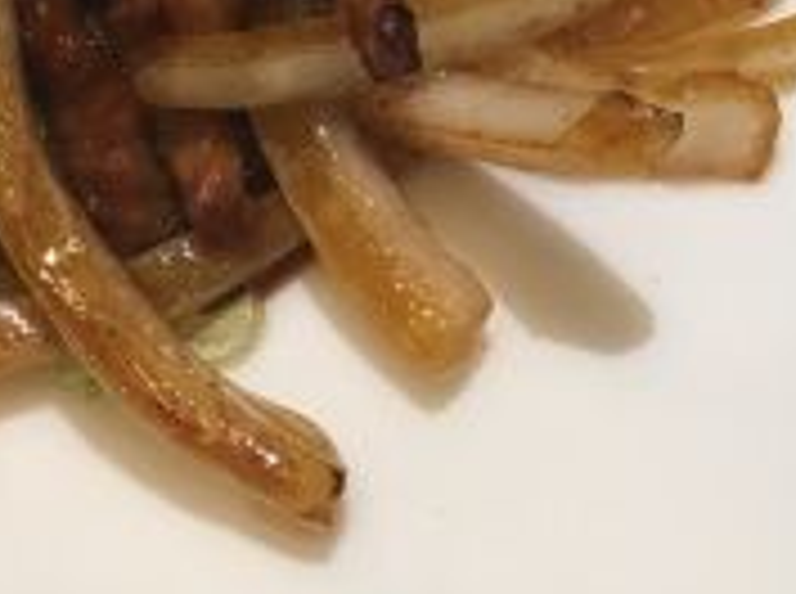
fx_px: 2639
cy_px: -155
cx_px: 760
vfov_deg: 12.5
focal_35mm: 115
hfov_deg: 16.8
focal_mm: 4.15
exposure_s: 1/17
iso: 32
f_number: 2.2
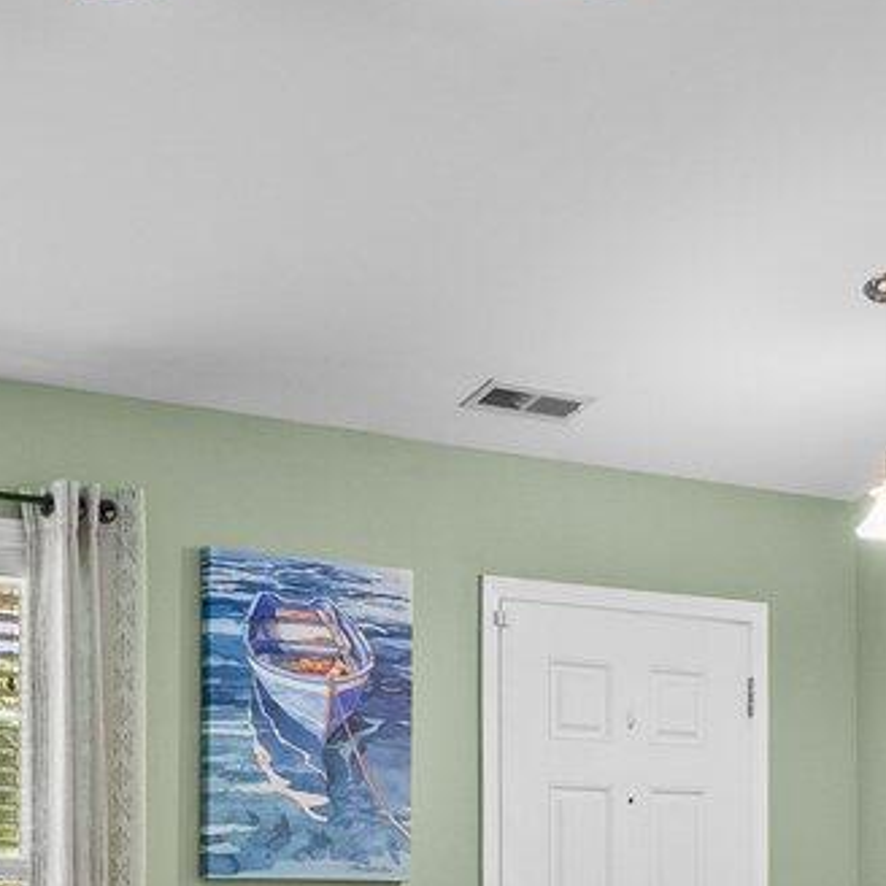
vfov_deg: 19.9
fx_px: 2461
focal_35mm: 85
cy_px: 855
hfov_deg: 20.3
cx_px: 627
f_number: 4
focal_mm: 16
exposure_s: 1/4
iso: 500
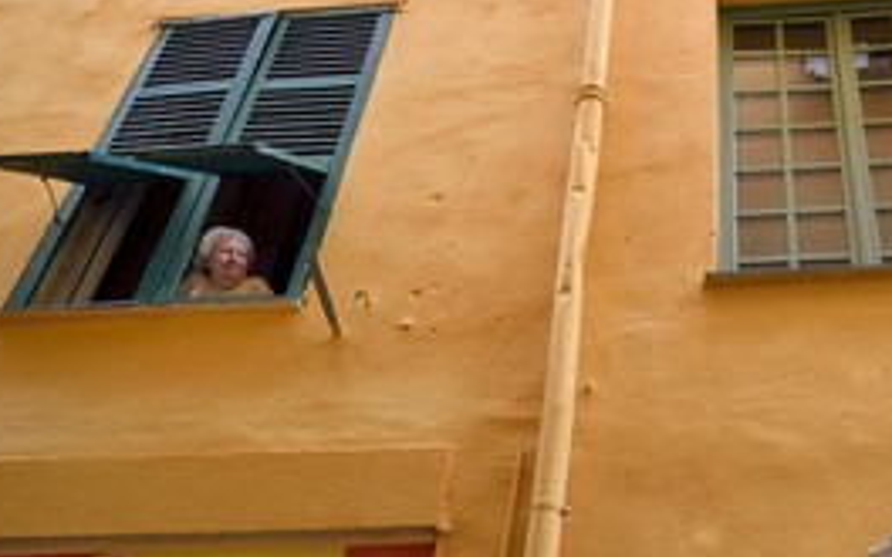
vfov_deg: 27.2
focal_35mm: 47
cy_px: 385
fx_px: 1143
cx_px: 605
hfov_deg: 42.0
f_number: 9
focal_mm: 29
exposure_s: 1/250
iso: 800
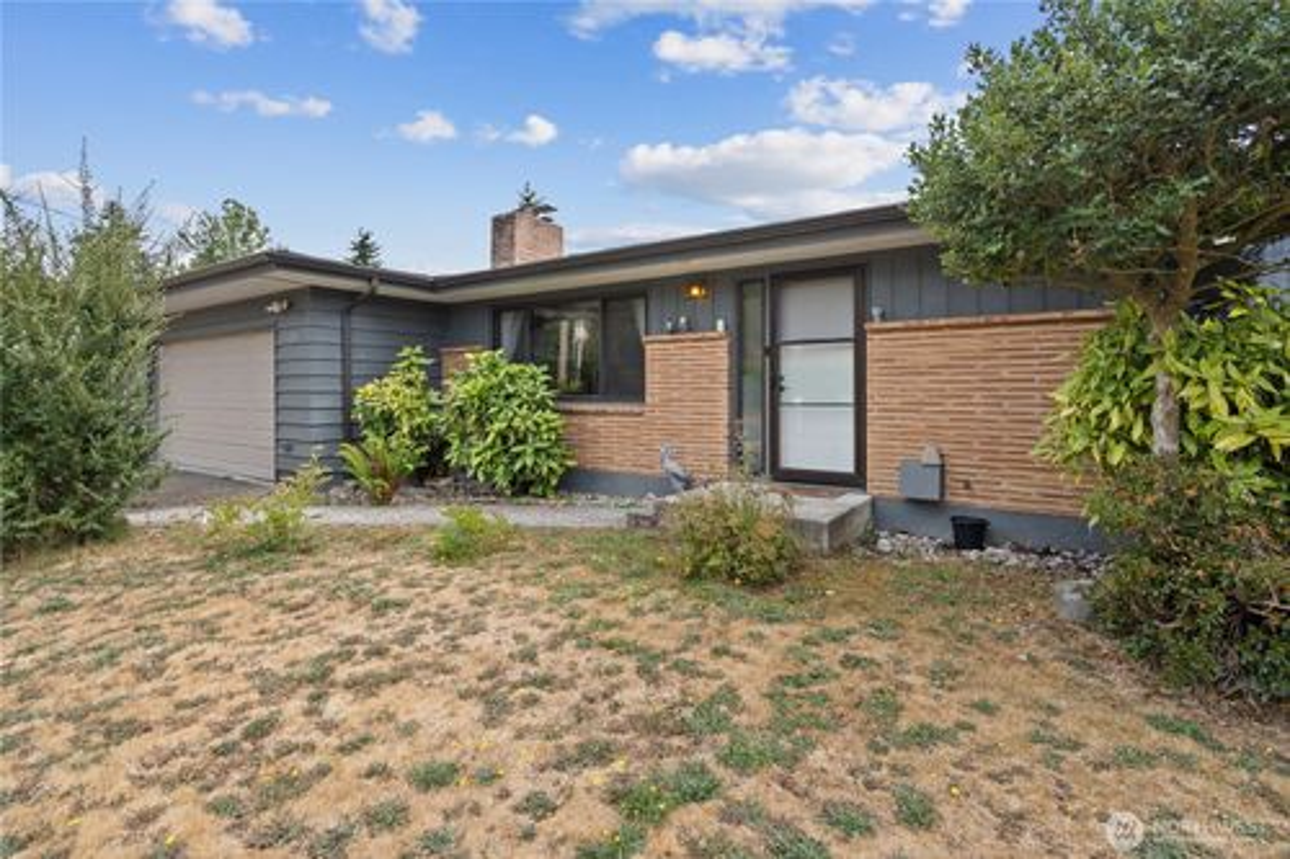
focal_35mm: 16
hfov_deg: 96.8
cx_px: 645
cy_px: 430
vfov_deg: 73.7
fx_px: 573
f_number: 6.3
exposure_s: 1/125
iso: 100
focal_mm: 16
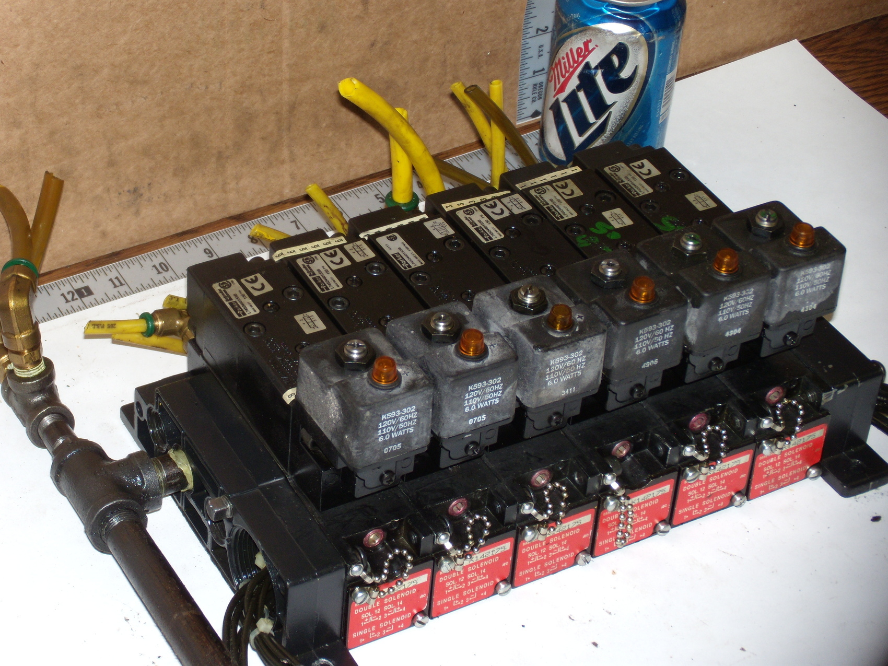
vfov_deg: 18.2
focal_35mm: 81
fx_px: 2078
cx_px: 444
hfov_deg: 24.1
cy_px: 333
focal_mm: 14.3
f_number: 4.1
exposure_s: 1/60
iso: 100
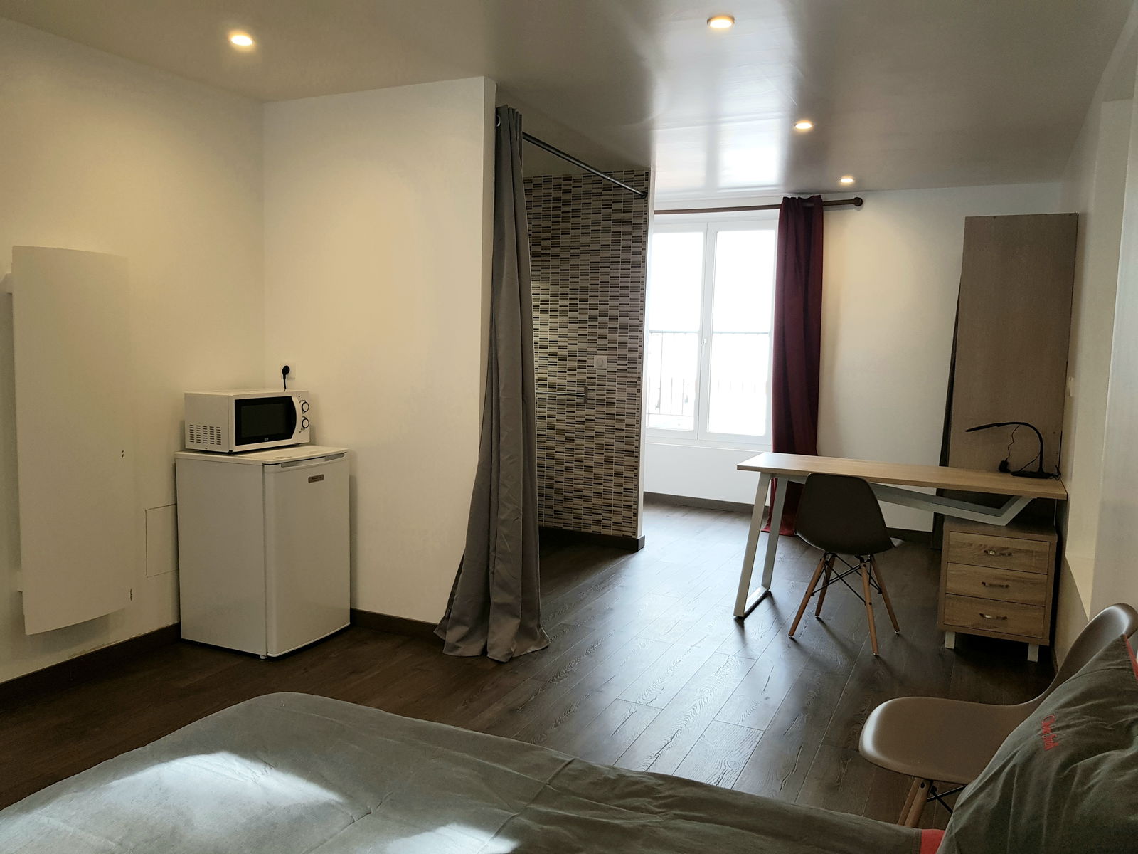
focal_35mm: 26
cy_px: 427
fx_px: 855
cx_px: 569
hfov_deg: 67.3
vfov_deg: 53.1
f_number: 1.7
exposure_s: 1/100
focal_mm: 4.2
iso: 64
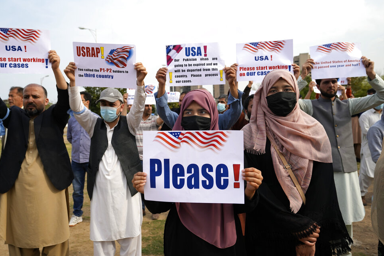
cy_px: 129
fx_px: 341
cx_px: 182
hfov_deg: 58.7
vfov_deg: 41.1
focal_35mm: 32
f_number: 4.5
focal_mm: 30
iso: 400
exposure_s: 1/1600
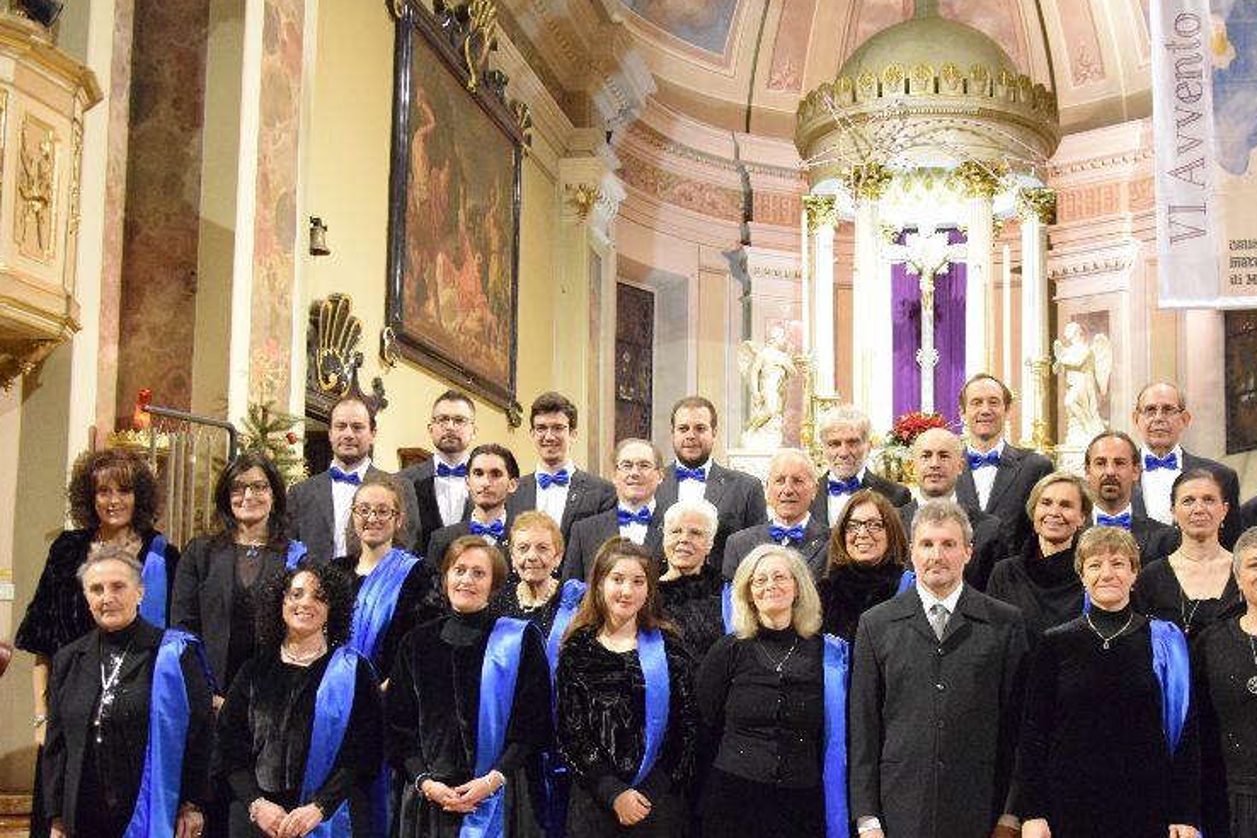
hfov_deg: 44.4
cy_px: 548
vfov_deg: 30.5
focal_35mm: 44
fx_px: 1526
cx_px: 792
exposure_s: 1/30
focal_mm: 21
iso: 6400
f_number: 3.8
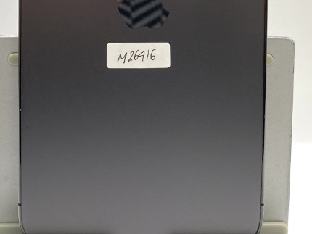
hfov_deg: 22.5
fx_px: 785
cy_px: -74
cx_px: 128
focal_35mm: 87
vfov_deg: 16.1
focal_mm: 4.25
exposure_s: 1/136
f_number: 1.8
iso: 32
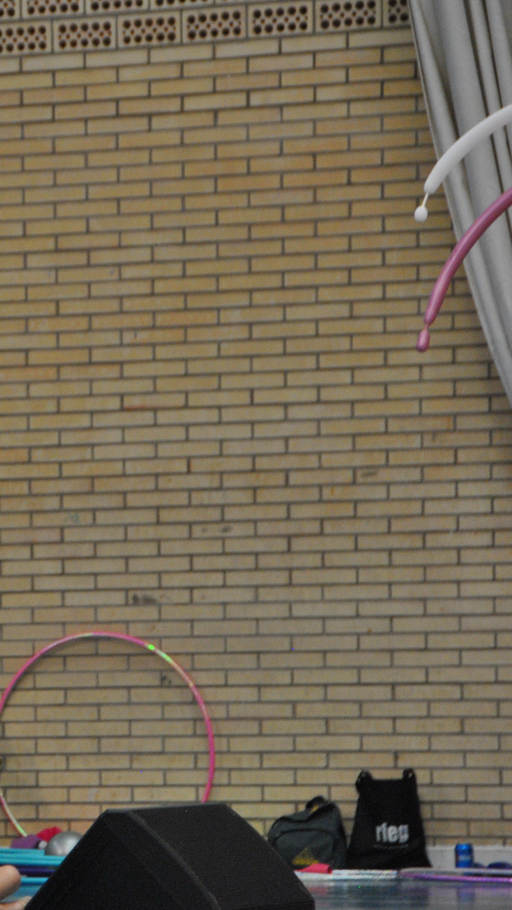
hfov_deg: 4.2
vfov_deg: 7.5
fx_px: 6924
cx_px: -129
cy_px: 455
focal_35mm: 287
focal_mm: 122
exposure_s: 1/125
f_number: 5.6
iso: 800
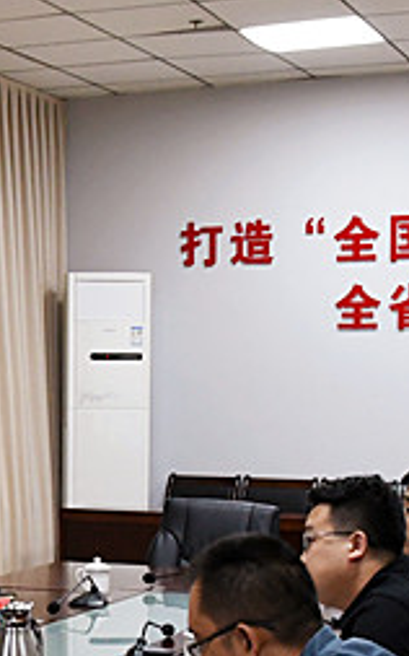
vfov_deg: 23.1
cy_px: 608
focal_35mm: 87
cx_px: -31
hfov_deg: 14.7
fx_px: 1552
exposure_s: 1/125
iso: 2000
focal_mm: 18
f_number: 5.6
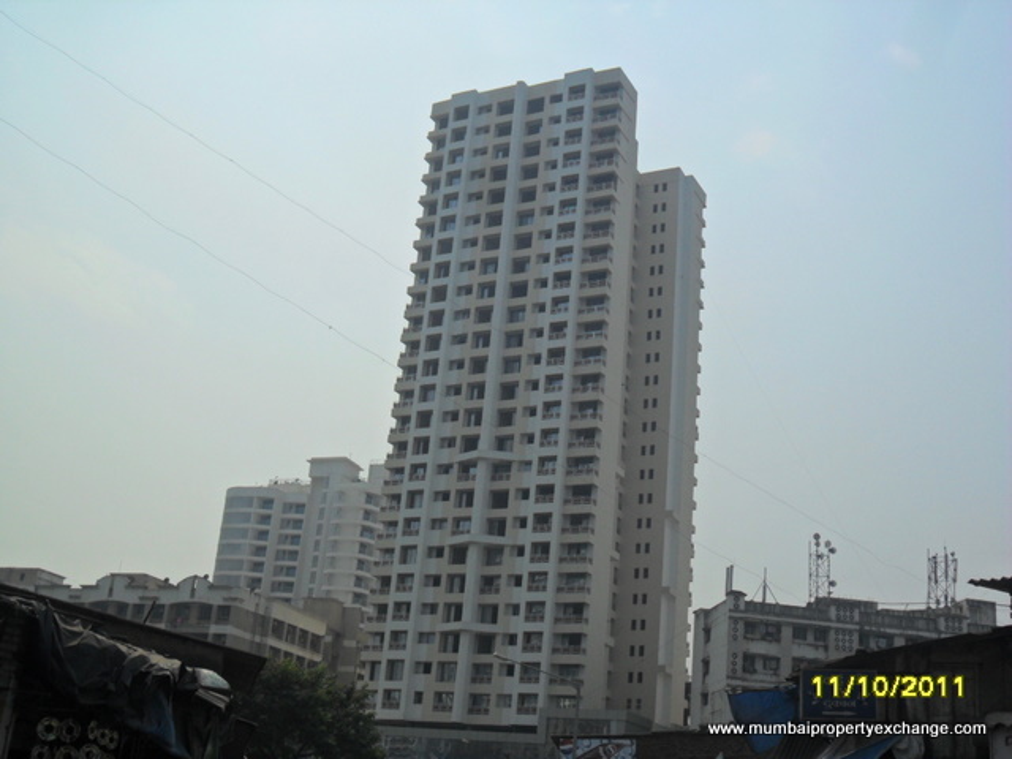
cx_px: 506
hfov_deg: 42.9
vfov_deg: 32.9
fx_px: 1286
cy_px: 380
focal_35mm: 44
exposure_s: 1/250
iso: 100
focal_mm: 7.8
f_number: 11.3
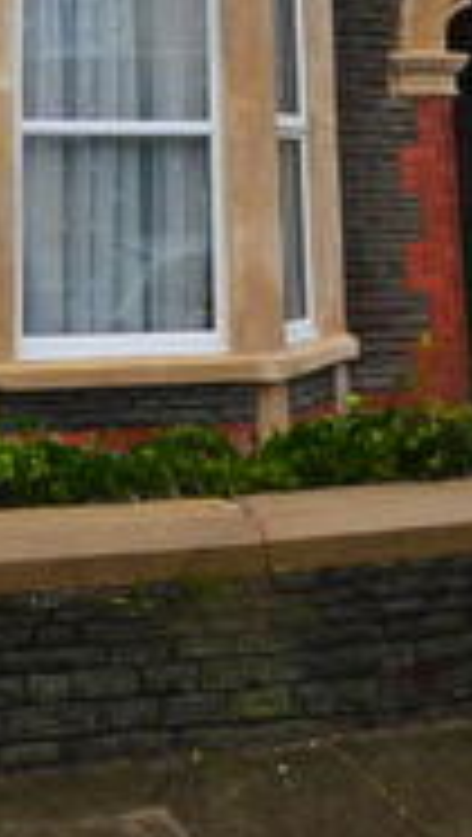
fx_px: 1309
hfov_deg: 20.1
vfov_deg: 31.0
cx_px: 49
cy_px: -112
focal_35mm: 59
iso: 400
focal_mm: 10
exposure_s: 1/125
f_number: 9
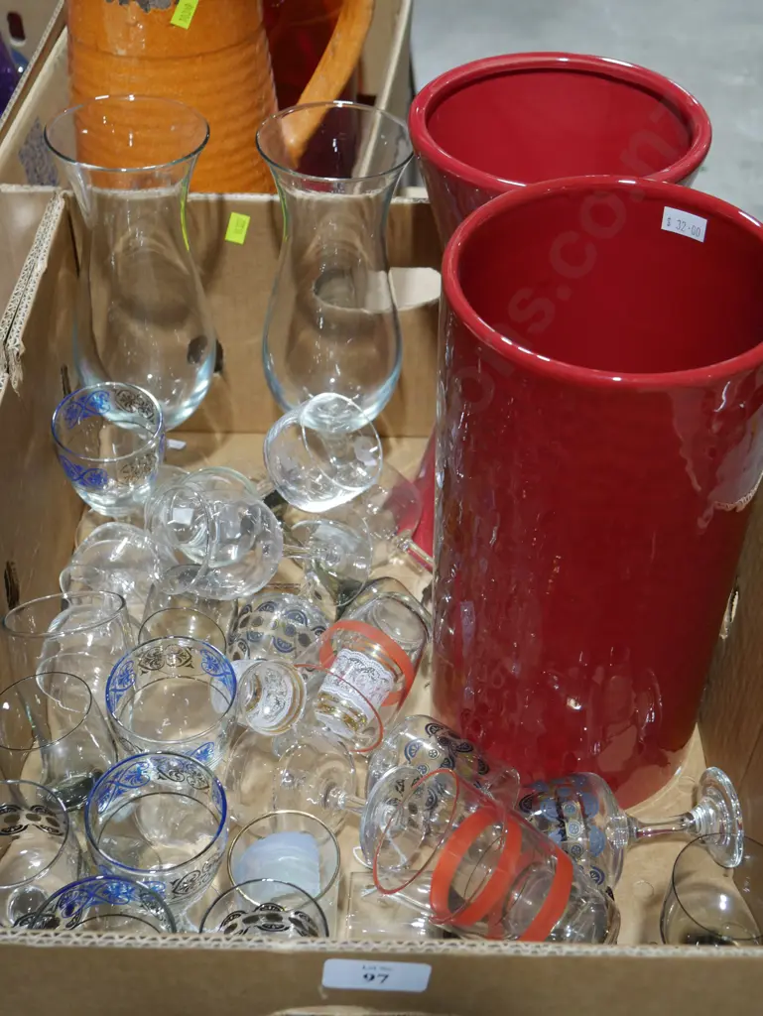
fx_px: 1351
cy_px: 508
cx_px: 382
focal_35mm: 46
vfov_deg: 41.2
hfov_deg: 31.5
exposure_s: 1/60
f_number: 5.1
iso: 400
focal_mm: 23
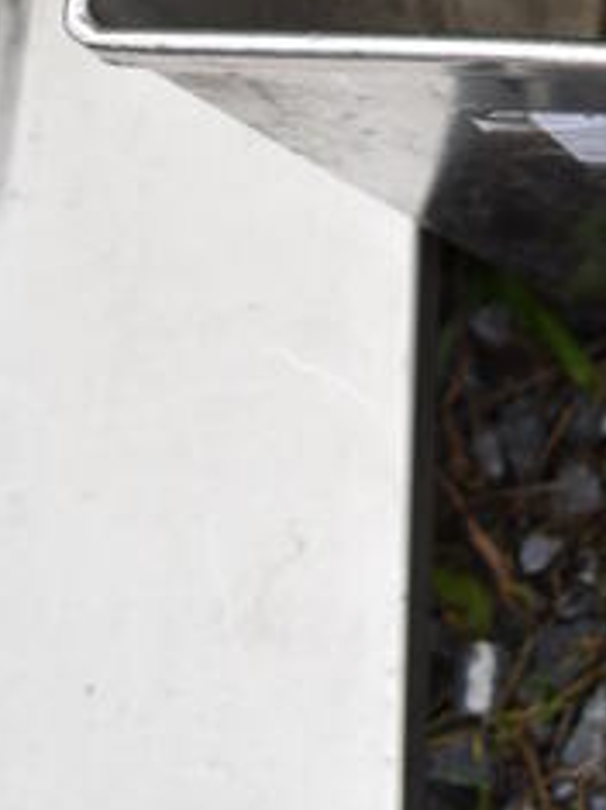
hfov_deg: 13.9
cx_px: 857
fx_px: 2360
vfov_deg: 16.8
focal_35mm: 101
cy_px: -560
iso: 200
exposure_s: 1/200
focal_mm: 18
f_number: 6.3
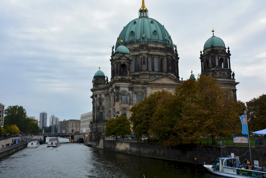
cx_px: 133
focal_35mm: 36
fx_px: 266
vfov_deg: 36.9
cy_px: 89
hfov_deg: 53.1
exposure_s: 1/250
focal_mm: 24
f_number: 10
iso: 220
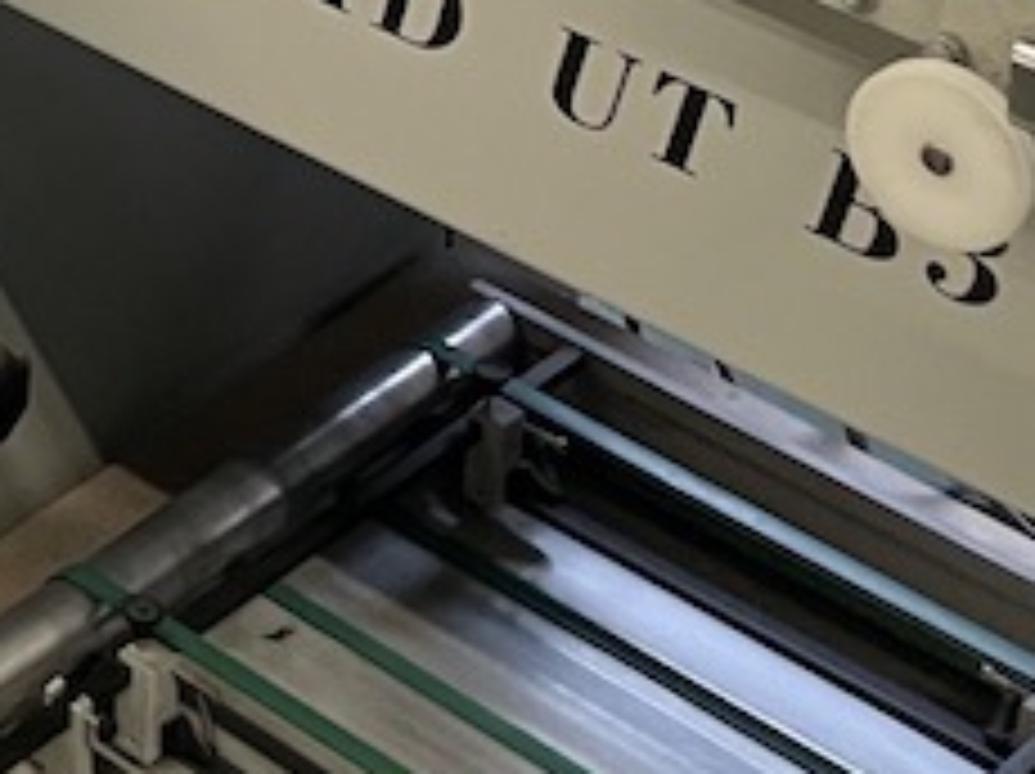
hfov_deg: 12.9
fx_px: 4092
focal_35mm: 137
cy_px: -974
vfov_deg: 9.7
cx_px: -904
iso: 80
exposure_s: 1/50
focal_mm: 4.2
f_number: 1.6
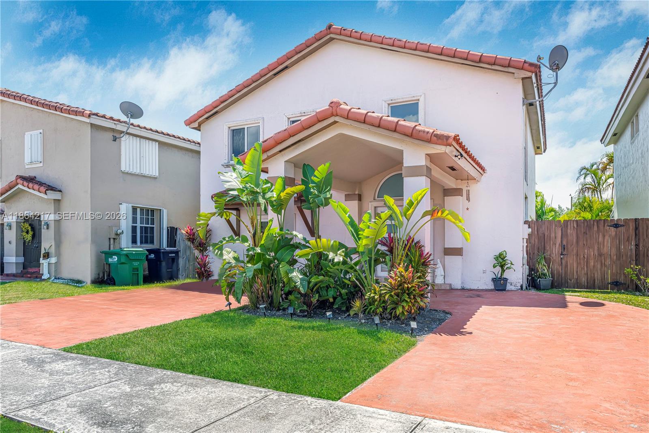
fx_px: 433
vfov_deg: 53.1
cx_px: 324
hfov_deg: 73.8
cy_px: 216
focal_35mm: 24
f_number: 9
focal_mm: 24
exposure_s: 1/320
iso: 400
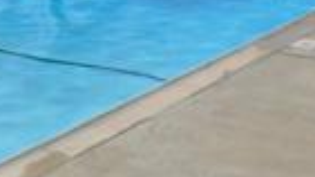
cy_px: 148
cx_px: -123
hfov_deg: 16.2
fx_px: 1035
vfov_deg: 9.7
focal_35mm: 124
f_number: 7.7
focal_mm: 4.5
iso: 80
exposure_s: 1/500
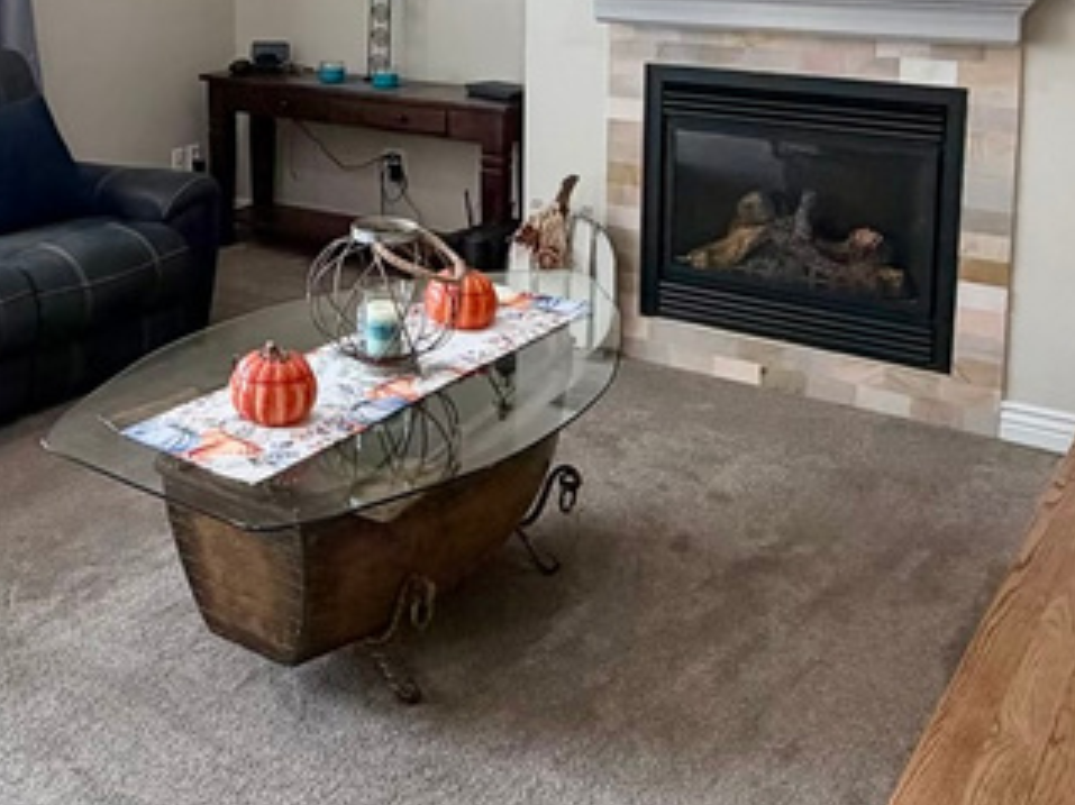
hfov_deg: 41.1
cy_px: 61
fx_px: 1397
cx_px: 300
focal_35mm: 45
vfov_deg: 30.5
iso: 160
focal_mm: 2.22
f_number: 2.2
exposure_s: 1/120
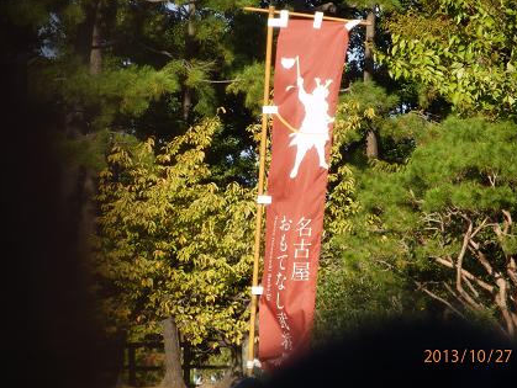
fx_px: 4933
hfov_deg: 6.0
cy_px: 188
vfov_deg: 4.5
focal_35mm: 330
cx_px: 262
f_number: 5.9
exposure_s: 1/320
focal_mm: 52.5
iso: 125
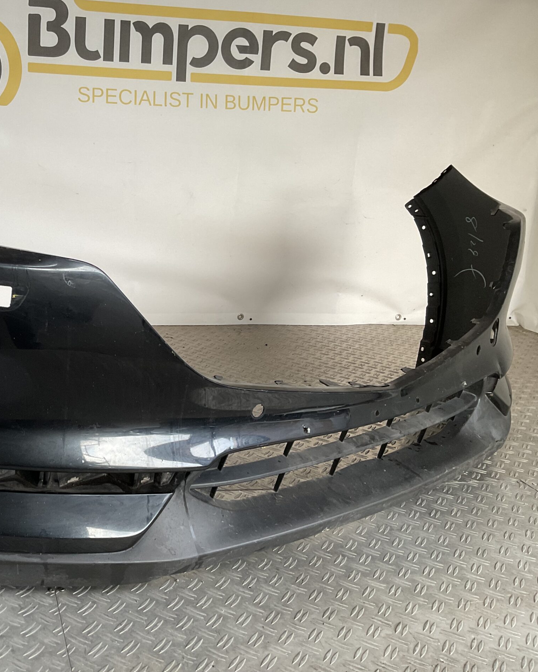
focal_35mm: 38
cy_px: 338
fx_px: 756
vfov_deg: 47.9
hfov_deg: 37.6
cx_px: 100
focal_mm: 3
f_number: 1.8
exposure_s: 1/50
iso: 50
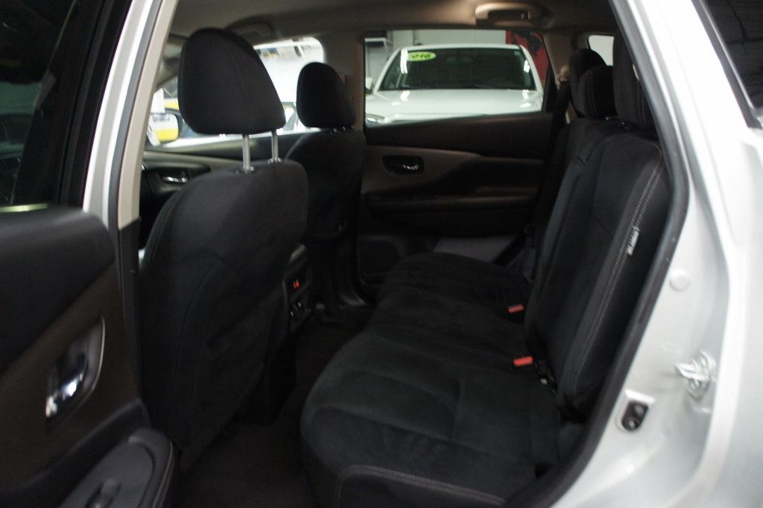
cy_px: 254
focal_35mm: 27
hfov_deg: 67.4
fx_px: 572
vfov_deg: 47.9
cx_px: 382
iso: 1000
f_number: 3.5
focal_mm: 18
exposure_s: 1/30
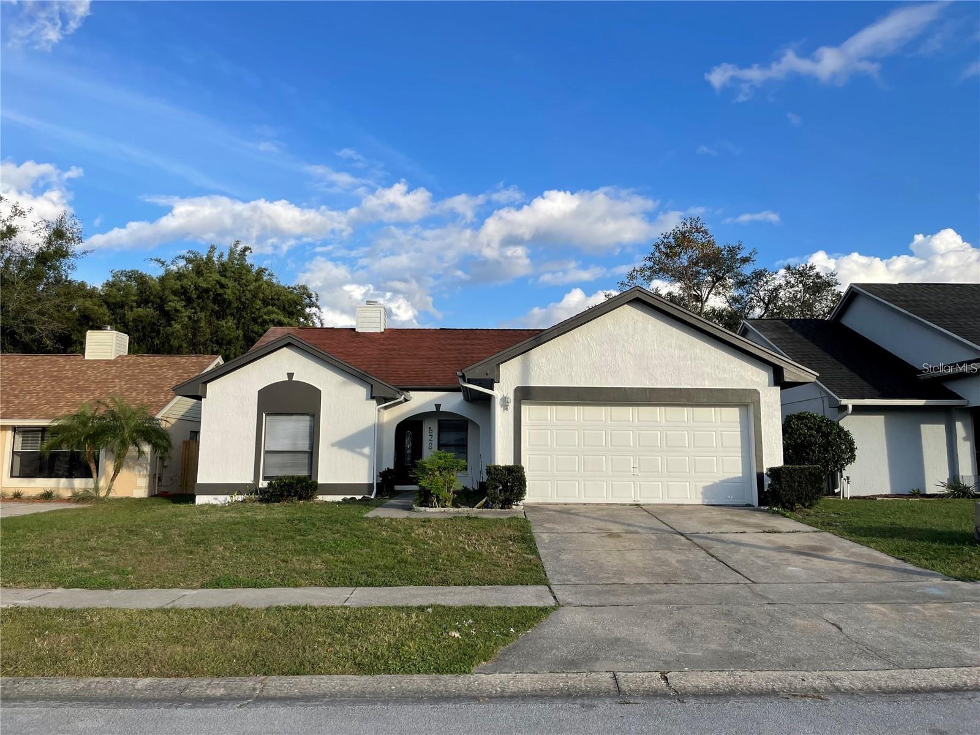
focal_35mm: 26
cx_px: 490
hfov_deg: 67.3
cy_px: 368
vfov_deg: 53.1
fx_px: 736
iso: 32
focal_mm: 4.2
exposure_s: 1/2681
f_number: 1.6
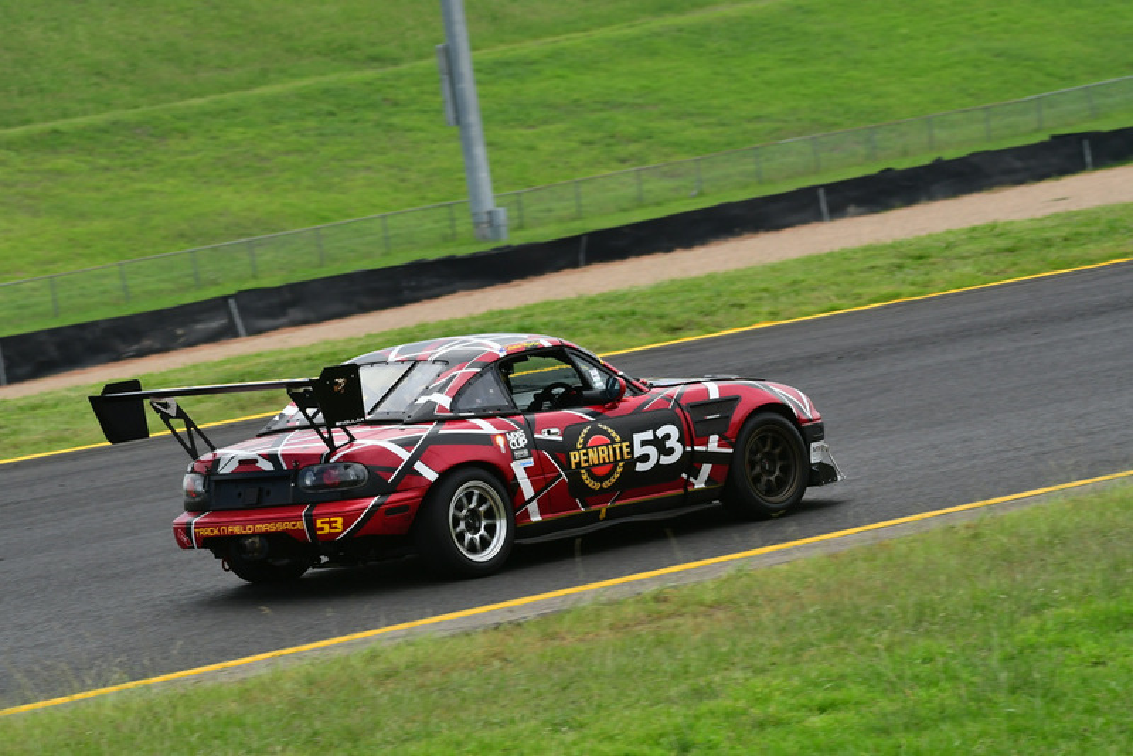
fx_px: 9445
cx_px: 566
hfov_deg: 6.9
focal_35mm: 300
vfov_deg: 4.6
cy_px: 378
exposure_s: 1/640
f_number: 11
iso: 640
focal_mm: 200
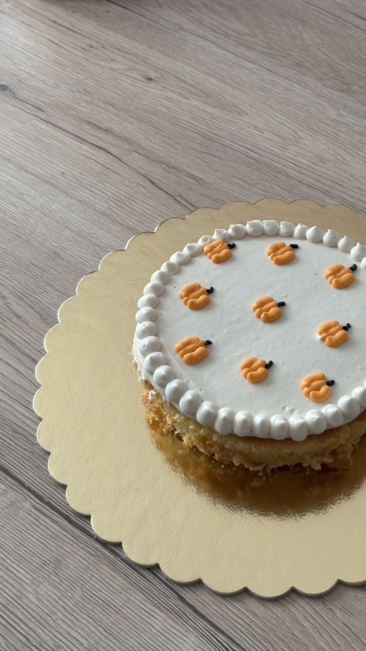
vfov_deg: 36.6
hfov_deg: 21.0
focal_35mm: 57
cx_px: 230
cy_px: 325
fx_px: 983
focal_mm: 5.96
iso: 40
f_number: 1.6
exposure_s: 1/121
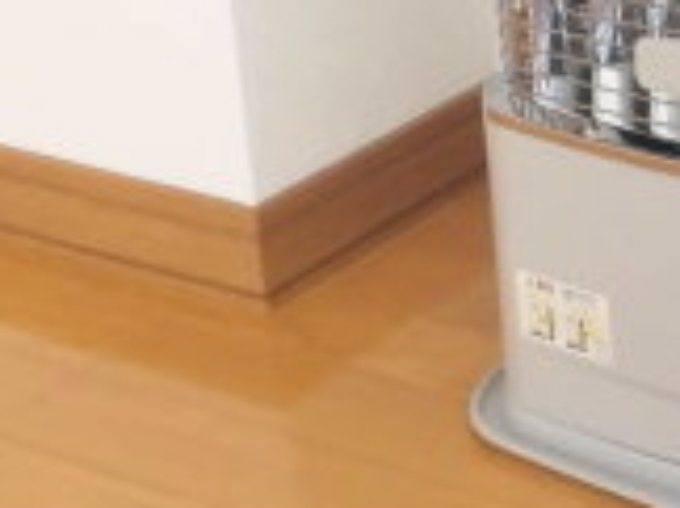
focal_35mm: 95
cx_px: 902
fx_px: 1863
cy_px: -67
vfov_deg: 15.1
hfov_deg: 19.0
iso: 250
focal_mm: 4.3
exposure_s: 1/40
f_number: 3.1
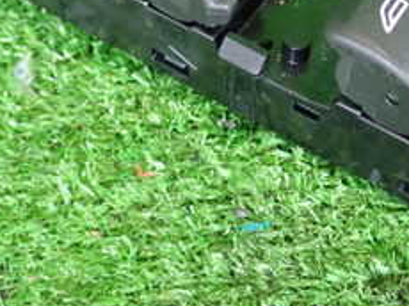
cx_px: 277
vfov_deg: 15.3
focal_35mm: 94
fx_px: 1109
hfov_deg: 20.8
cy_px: -21
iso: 800
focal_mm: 6.37
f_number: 2.5
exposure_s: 1/40
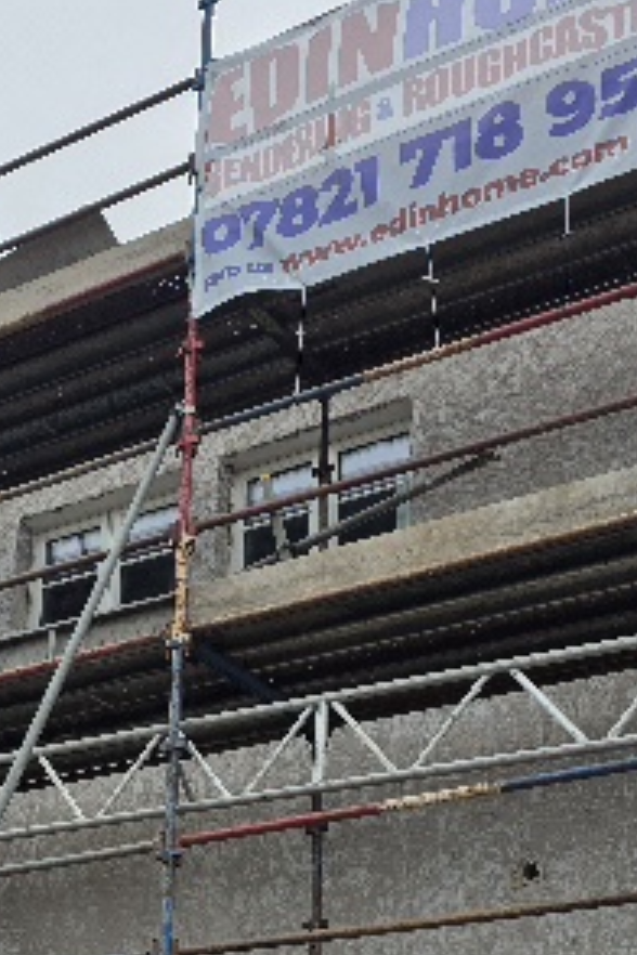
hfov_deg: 20.6
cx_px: 107
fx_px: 1725
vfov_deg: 29.6
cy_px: 877
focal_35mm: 65
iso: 80
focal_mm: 6.3
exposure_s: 1/1667
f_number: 1.7
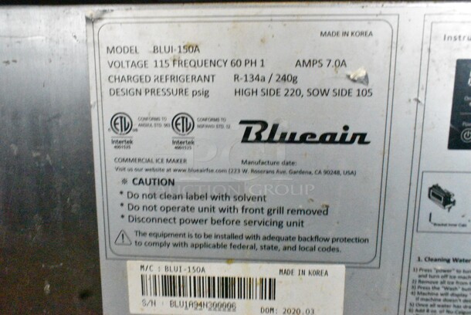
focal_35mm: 27
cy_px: 158
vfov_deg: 48.0
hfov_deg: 67.3
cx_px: 236
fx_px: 354
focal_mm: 18
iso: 25600
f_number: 10
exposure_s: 1/250
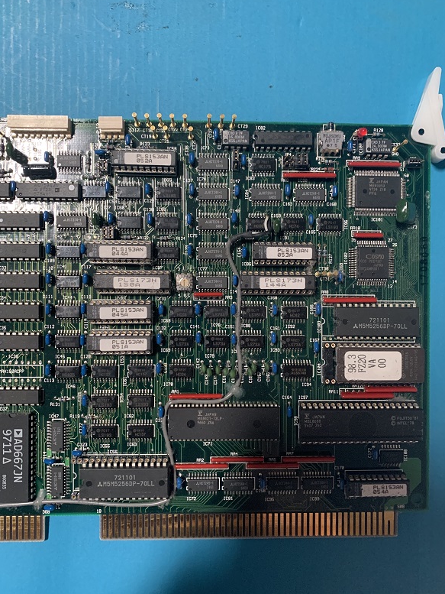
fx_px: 463
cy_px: 299
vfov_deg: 65.3
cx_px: 228
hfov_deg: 51.4
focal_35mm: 27
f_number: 1.8
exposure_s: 1/60
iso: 320
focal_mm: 4.25
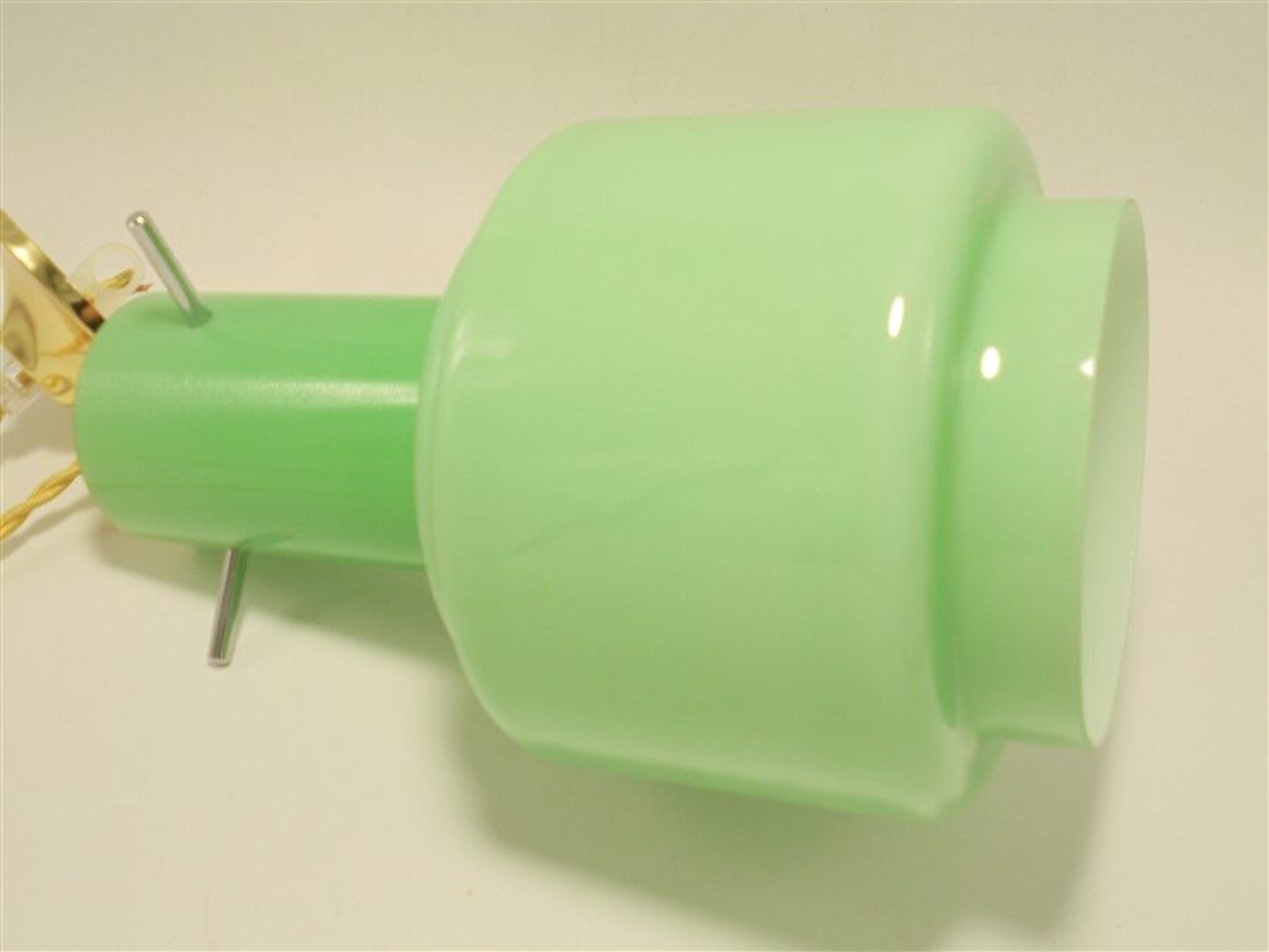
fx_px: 1393
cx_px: 634
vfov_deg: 37.7
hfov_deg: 49.0
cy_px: 476
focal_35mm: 38
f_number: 4.2
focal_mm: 6.9
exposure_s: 1/60
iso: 100
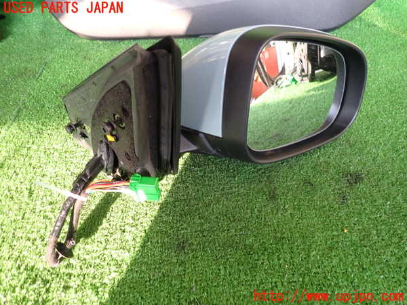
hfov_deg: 69.4
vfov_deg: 54.9
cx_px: 204
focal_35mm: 25
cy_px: 152
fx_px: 294
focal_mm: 4.5
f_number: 2
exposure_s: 1/60
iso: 160
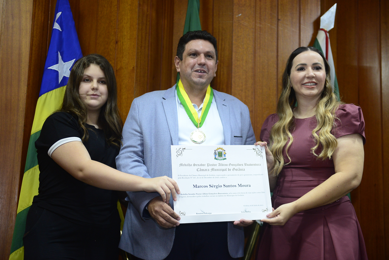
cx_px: 194
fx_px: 649
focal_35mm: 60
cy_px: 130
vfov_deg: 22.6
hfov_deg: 33.4
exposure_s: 1/125
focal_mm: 60
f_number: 3.2
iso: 2000
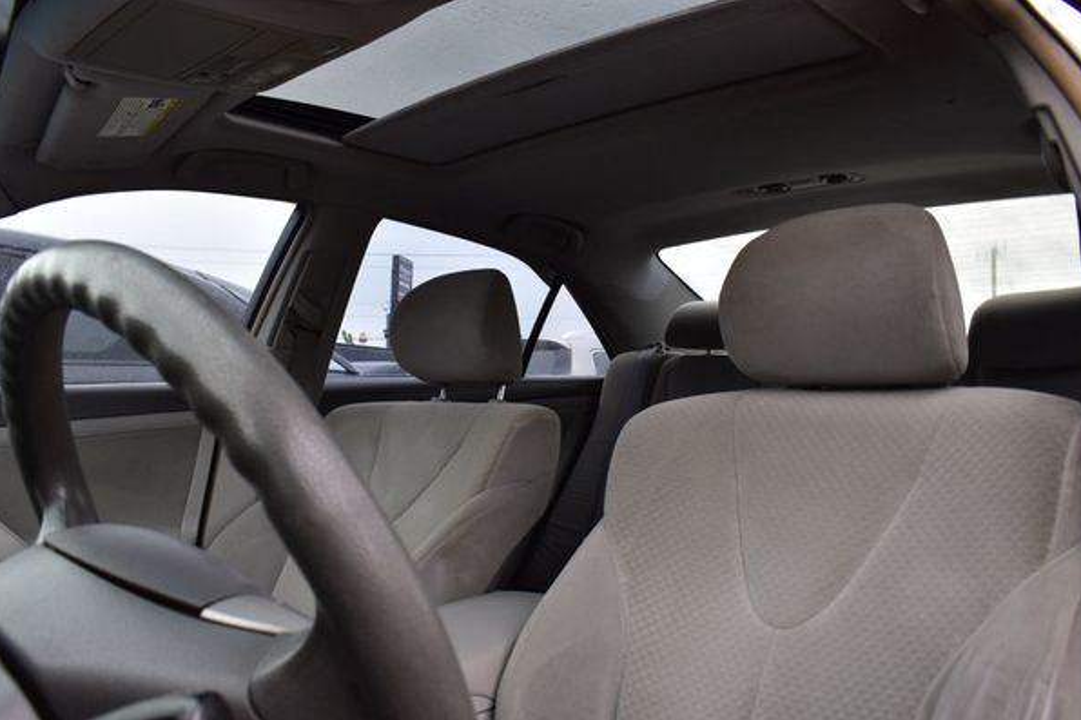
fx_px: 871
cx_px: 517
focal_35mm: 29
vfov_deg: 44.9
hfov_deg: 63.6
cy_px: 383
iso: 400
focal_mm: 18
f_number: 8
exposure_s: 1/80
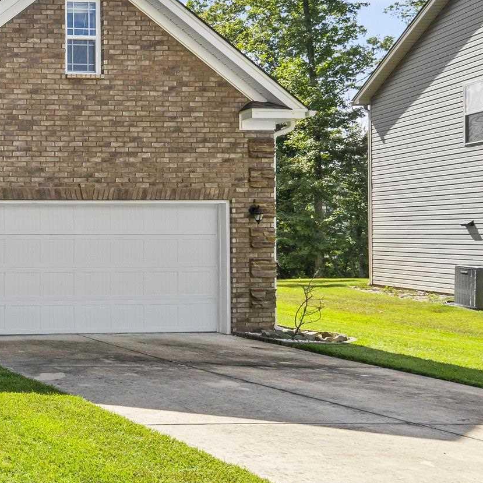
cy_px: 249
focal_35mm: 42
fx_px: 667
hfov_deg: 27.9
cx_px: -230
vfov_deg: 39.8
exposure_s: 1/400
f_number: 6.3
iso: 200
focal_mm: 11
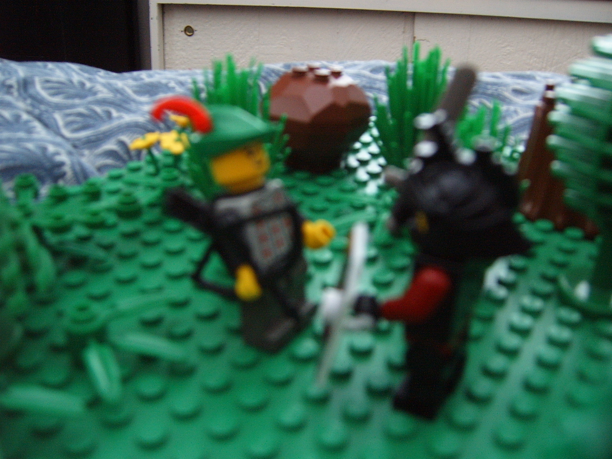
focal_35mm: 37
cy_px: 230
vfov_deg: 38.7
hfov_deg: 50.1
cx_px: 306
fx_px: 654
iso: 141
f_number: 2.9
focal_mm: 6.2
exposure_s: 1/3
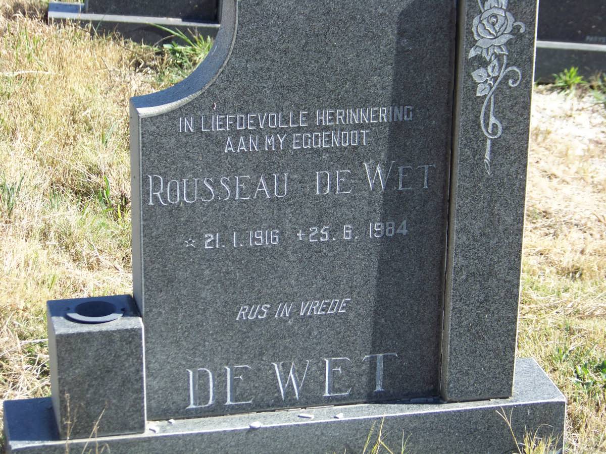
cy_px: 227
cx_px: 303
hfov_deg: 18.5
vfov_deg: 14.0
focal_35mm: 106
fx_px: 1856
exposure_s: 1/320
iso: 64
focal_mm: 17.6
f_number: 3.2
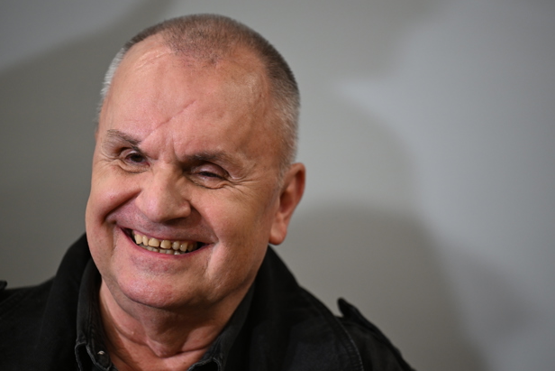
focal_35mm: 224
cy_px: 198
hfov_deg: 9.2
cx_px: 295
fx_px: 3454
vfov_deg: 6.1
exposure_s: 1/25
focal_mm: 200
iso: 1000
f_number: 2.8
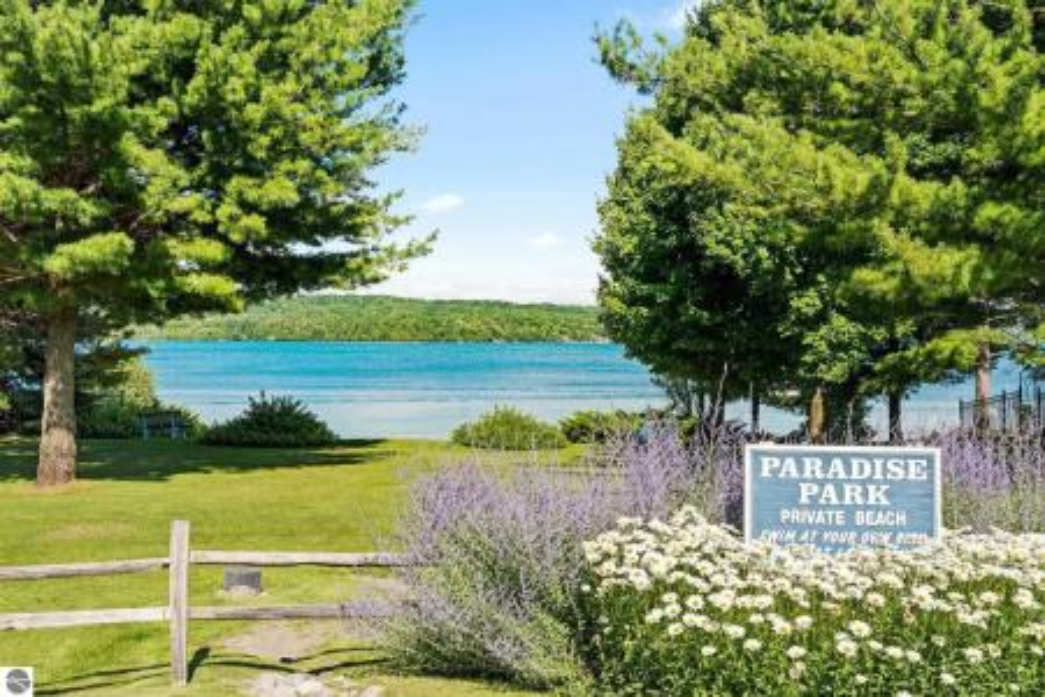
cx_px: 522
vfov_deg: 33.6
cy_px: 348
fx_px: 1152
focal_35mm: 40
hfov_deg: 48.8
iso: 400
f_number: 13
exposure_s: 1/320
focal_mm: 39.7
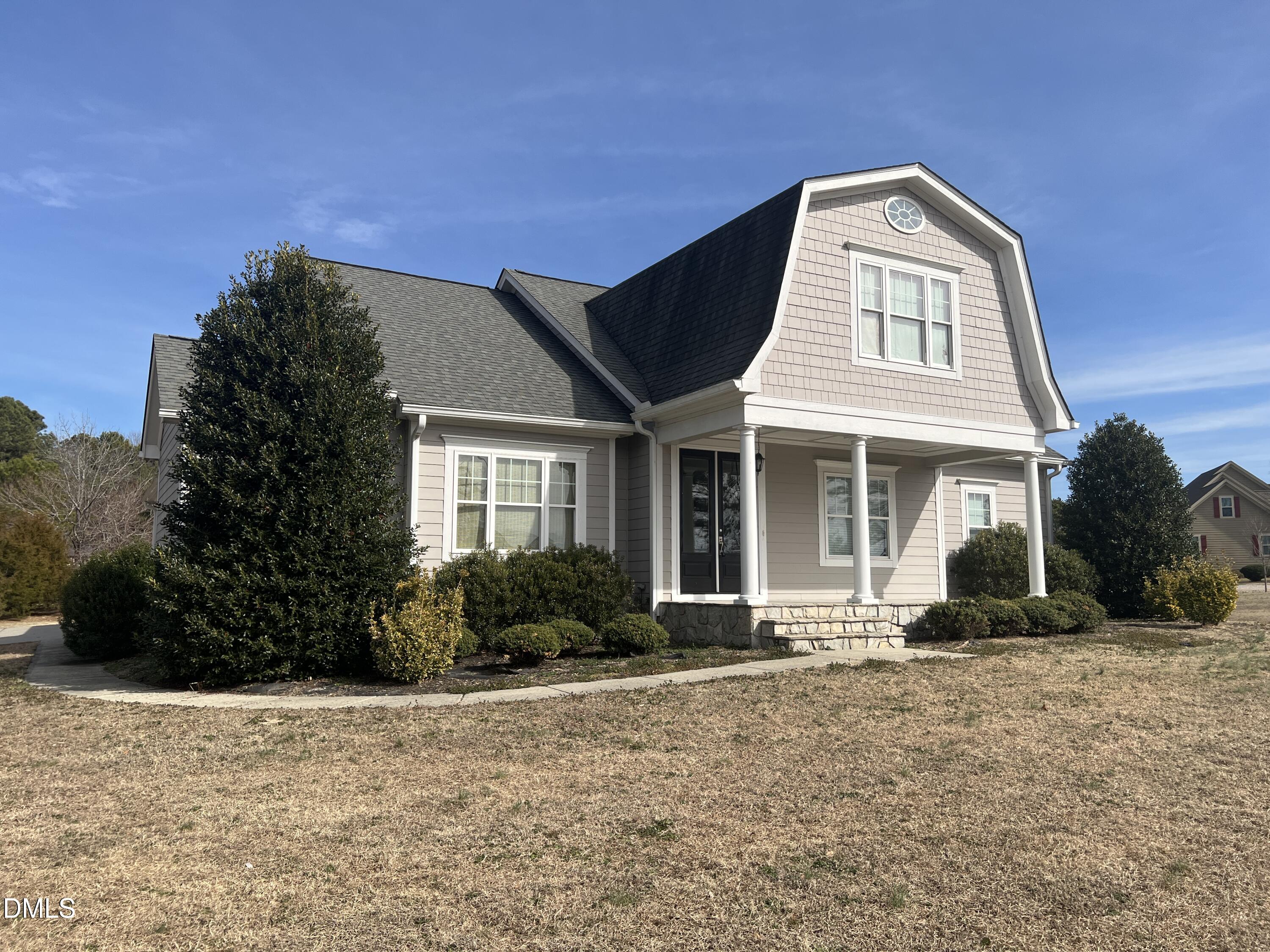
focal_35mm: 26
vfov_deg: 53.1
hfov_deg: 67.3
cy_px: 476
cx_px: 635
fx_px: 954
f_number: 1.5
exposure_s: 1/5076
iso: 50
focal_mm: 5.7
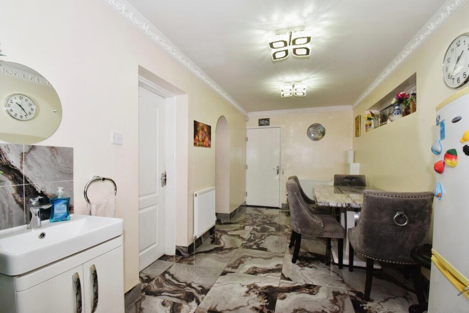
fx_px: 195
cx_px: 234
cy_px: 156
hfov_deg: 100.4
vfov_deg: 77.3
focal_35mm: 15
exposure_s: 1/60
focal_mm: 10
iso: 1000
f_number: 10
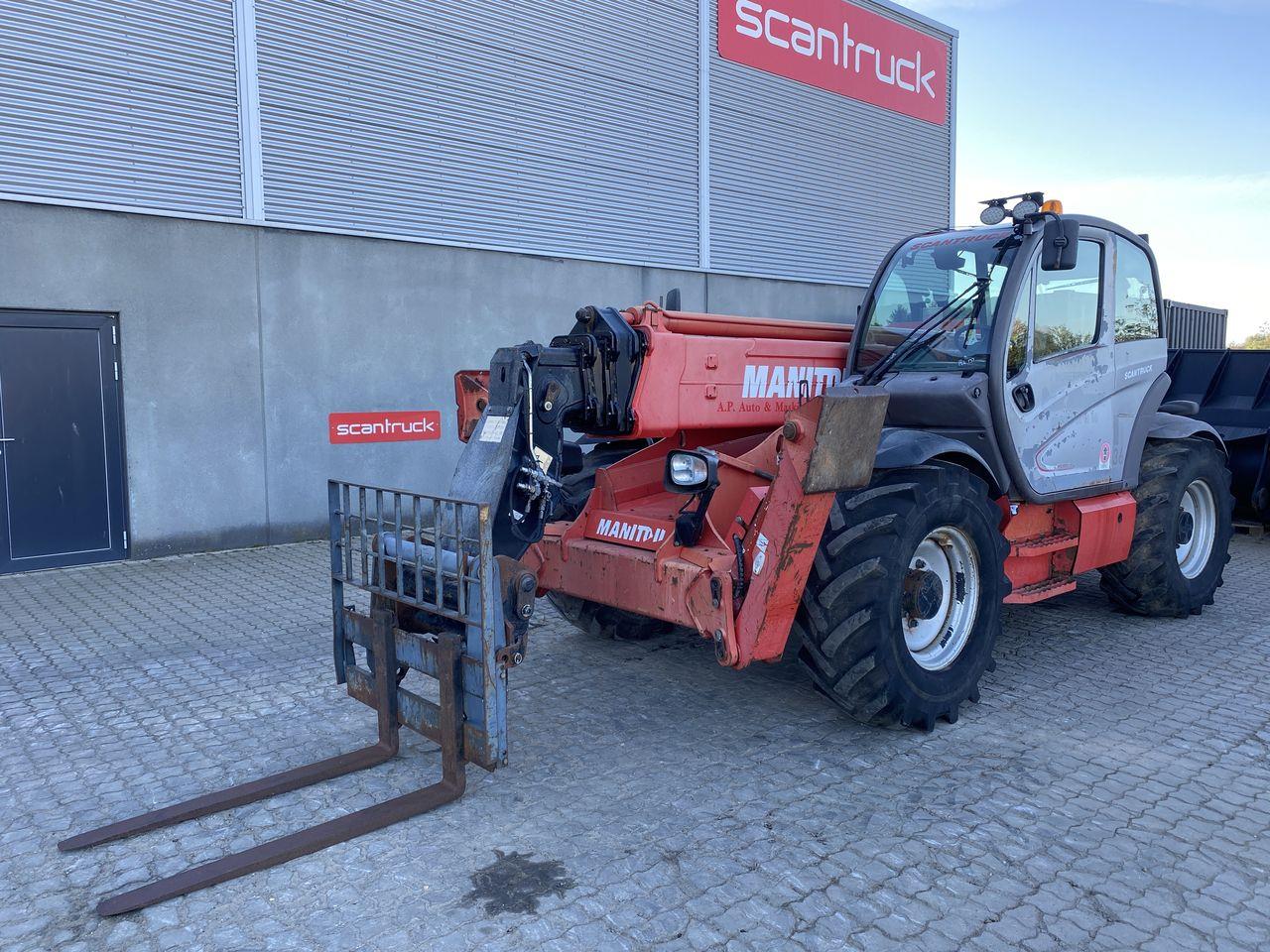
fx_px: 954
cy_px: 476
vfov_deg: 53.1
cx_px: 635
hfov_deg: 67.3
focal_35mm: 26
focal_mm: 4.25
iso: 32
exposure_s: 1/249
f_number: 1.8
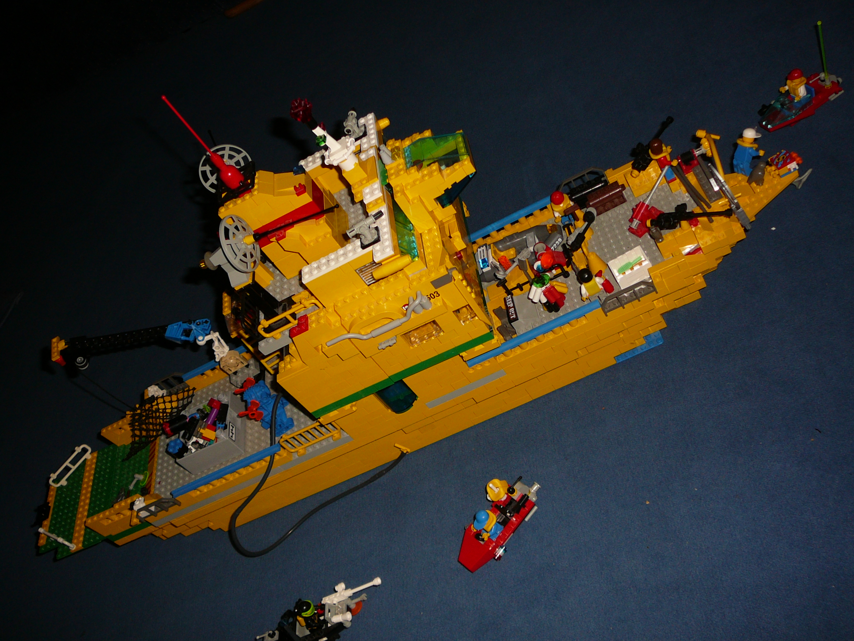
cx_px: 427
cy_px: 320
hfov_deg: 52.6
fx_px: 863
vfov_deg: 40.7
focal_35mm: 35
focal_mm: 5.2
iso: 80
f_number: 2.8
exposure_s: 1/30
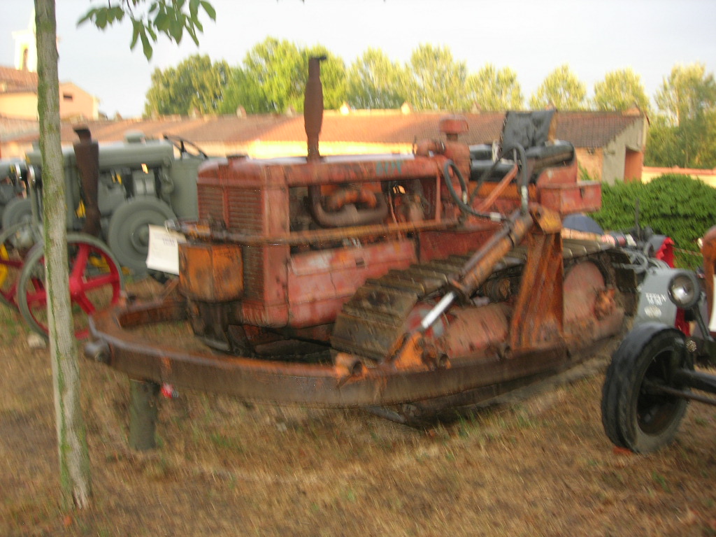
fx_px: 786
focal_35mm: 38
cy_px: 268
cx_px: 358
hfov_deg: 49.0
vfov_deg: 37.7
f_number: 2.8
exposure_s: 1/30
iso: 64
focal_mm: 7.8
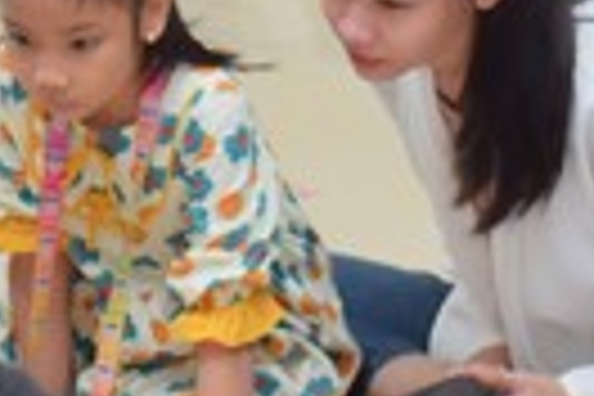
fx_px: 4059
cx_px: -234
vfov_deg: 5.6
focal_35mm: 246
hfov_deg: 8.2
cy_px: 344
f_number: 3.5
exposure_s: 1/100
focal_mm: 50
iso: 800
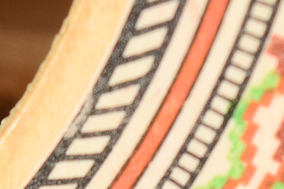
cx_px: -149
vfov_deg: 2.8
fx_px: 3828
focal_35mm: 486
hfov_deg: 4.2
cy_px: 462
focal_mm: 55
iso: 320
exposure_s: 1/80
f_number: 10
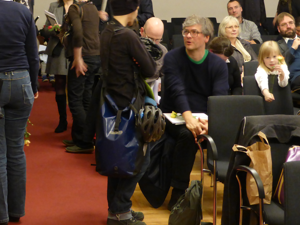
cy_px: 23
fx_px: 858
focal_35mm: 99
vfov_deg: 14.8
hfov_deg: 19.7
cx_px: 90
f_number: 4.4
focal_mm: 9
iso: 400
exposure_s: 1/6
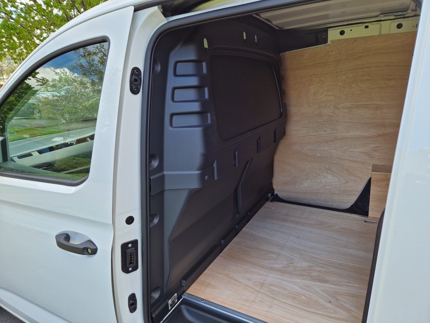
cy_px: 162
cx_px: 215
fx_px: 286
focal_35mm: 23
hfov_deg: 73.9
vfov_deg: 58.9
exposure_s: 1/197
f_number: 1.8
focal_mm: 5.4
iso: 50
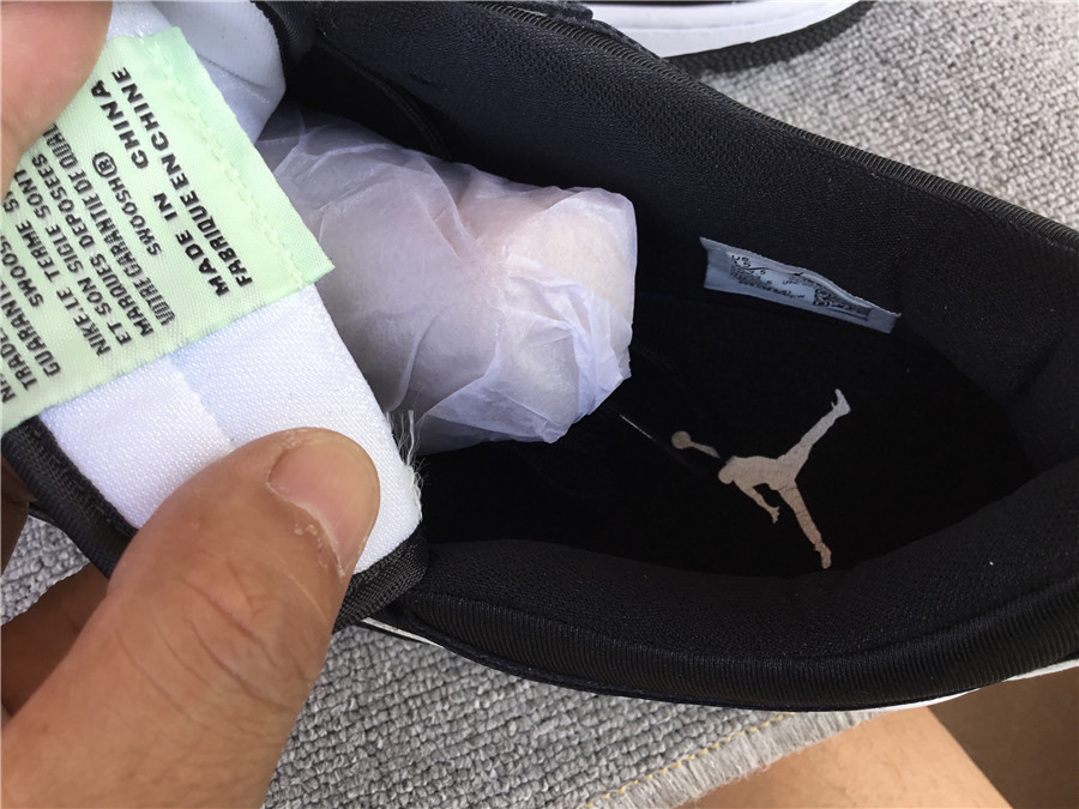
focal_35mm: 31
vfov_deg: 45.4
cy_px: 404
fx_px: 966
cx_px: 540
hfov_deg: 58.4
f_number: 2.4
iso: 25
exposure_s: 1/100
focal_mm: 3.3
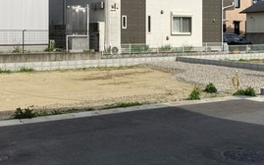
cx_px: 153
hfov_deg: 38.1
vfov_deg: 24.1
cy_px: 36
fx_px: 381
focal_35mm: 53
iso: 20
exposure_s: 1/2857
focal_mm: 3.99
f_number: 1.8
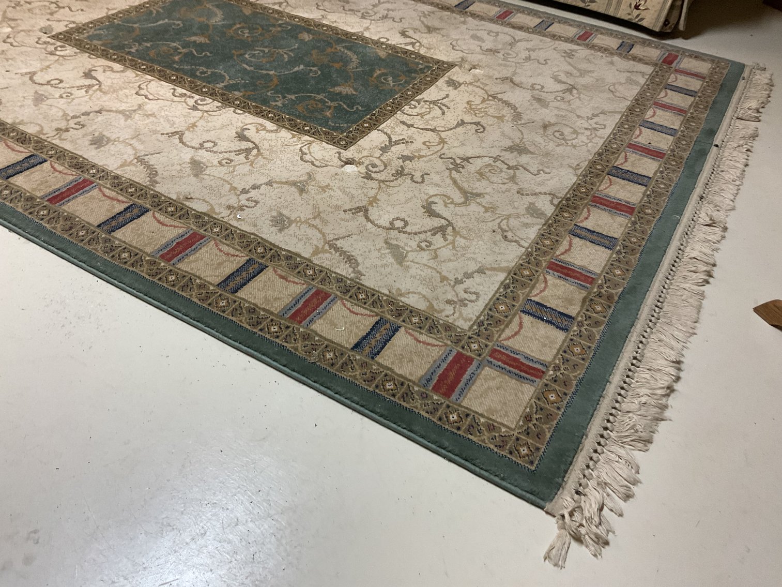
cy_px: 294
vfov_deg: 48.2
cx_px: 391
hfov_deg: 61.7
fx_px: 655
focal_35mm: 29
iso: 160
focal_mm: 3
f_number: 1.8
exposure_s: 1/60
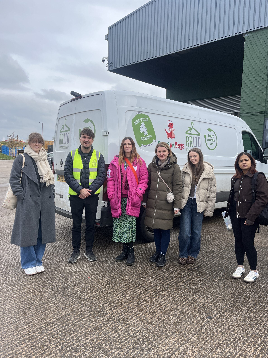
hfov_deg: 53.1
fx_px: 268
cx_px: 134
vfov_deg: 67.3
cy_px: 179
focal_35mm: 26
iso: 50
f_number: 1.6
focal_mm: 5.1
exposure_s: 1/1151
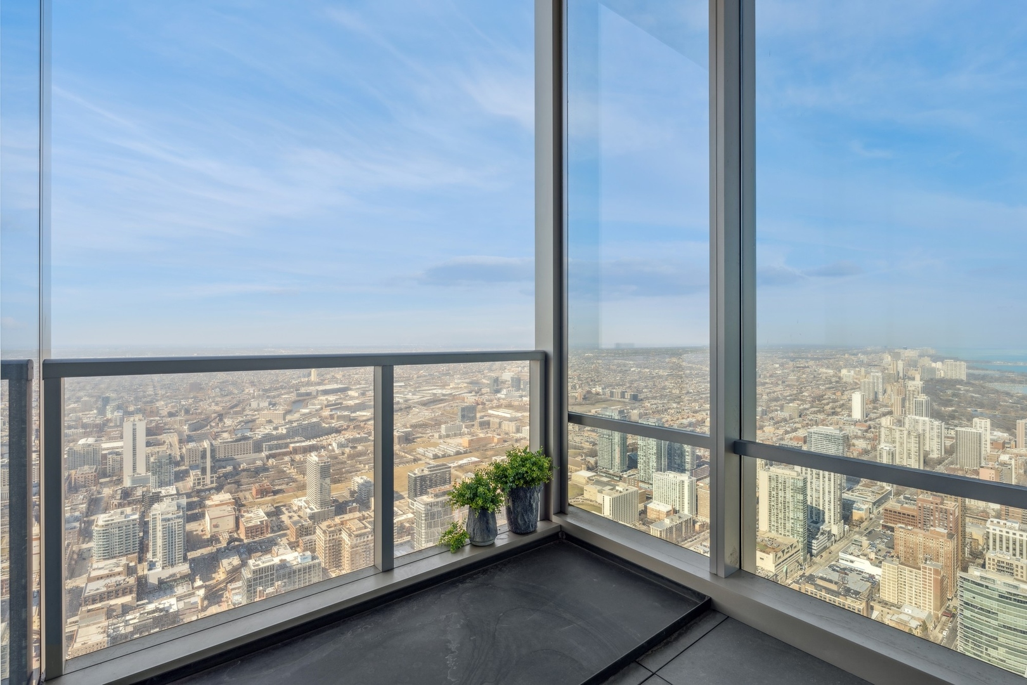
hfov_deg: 96.7
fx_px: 456
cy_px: 342
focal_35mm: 16
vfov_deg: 73.7
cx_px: 514
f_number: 8
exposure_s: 1/320
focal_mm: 16
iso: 200
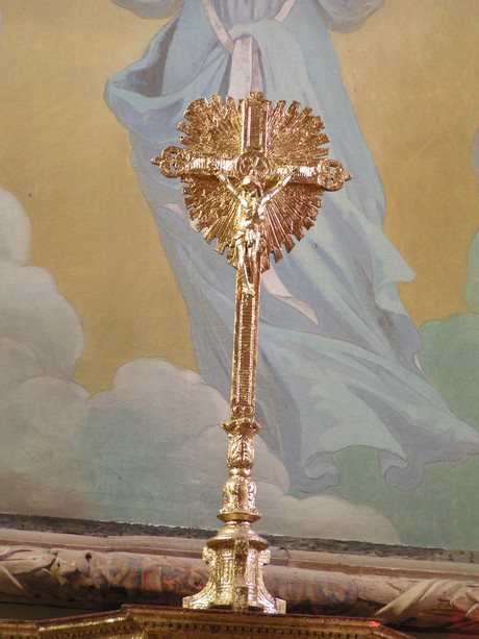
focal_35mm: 180
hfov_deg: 8.3
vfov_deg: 11.0
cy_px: 320
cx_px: 240
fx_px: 3320
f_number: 3.5
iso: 200
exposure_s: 1/2
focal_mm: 27.5
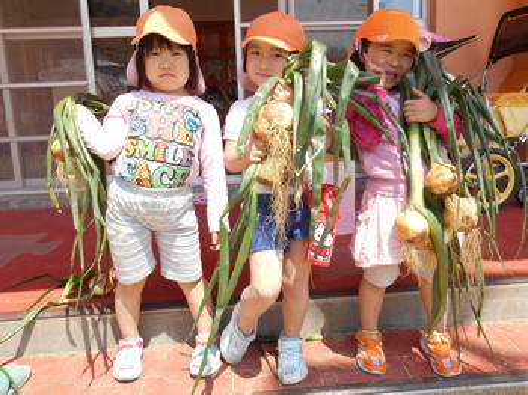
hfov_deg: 58.4
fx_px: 473
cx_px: 264
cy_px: 198
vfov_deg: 45.4
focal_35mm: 31
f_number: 3.6
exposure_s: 1/320
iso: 80
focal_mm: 5.5
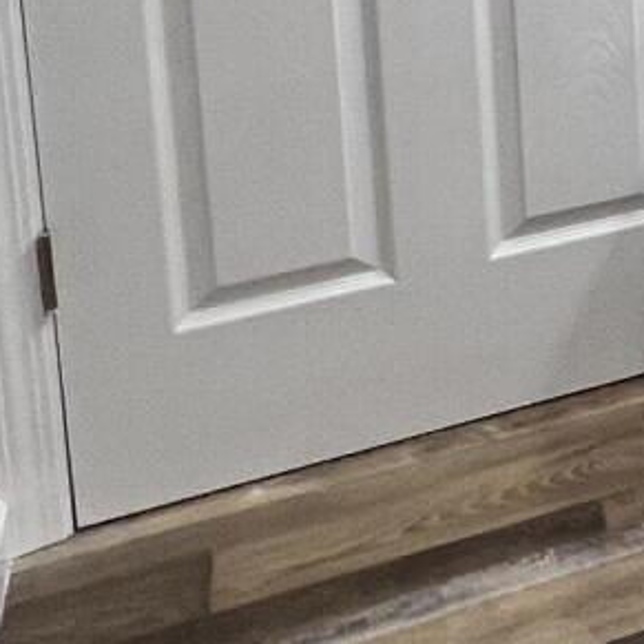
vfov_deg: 18.7
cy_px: -383
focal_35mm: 79
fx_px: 1663
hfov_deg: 16.0
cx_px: 1363
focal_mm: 1.57
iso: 100
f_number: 1.8
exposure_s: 1/120
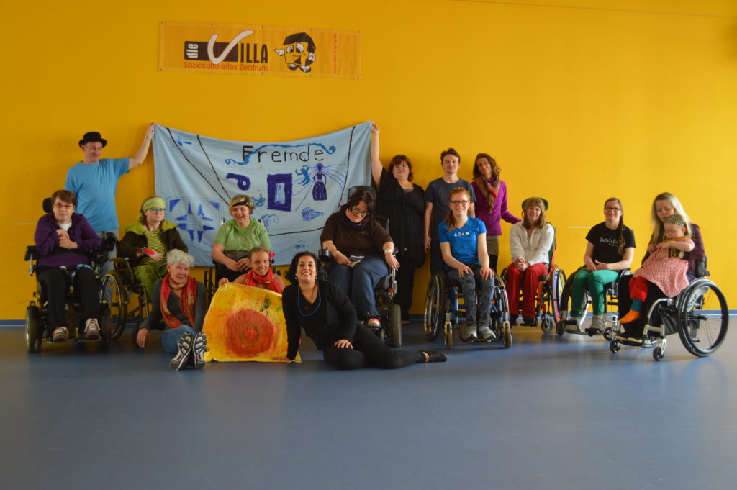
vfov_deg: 36.8
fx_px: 736
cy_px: 245
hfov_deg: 53.2
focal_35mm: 36
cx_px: 368
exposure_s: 1/25
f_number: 4
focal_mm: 24
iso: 400
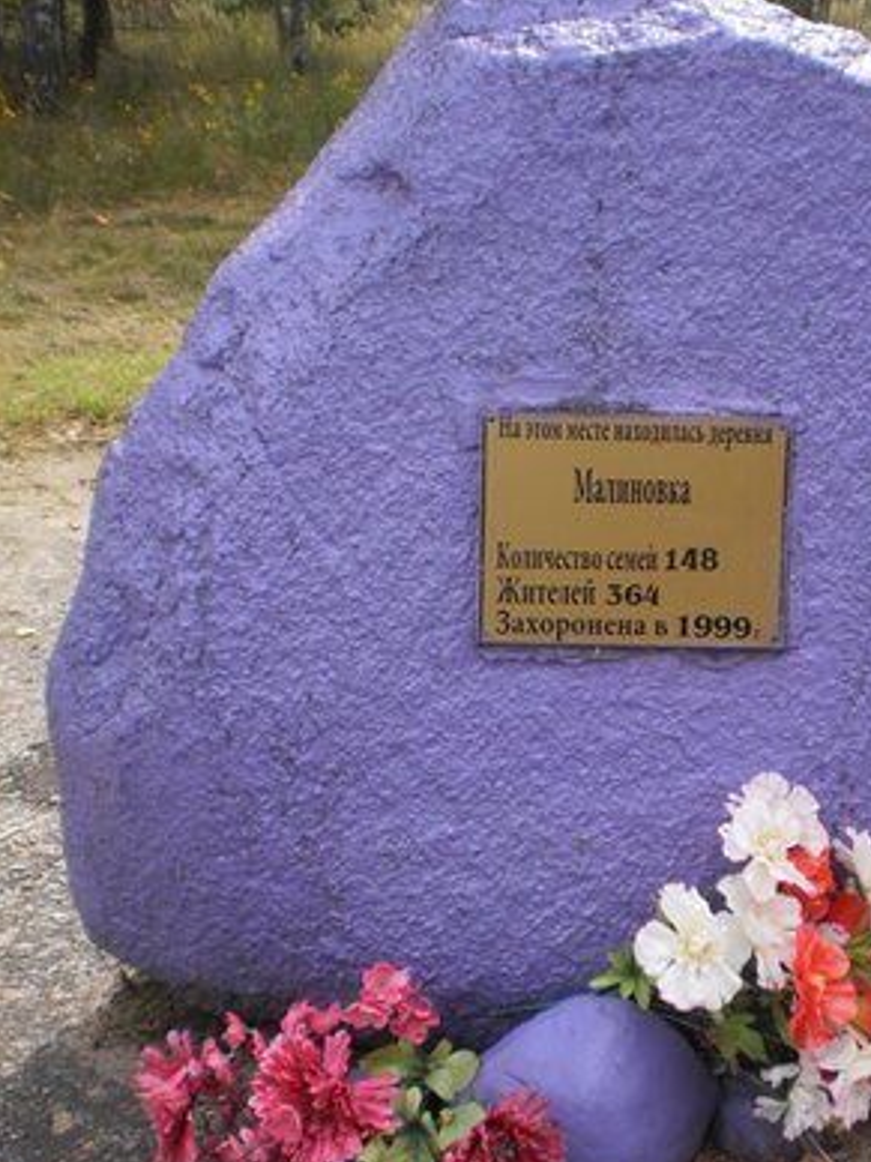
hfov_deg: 29.4
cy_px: 590
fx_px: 1644
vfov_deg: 38.9
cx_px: 596
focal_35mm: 49
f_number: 3.1
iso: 100
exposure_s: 1/400
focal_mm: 6.3
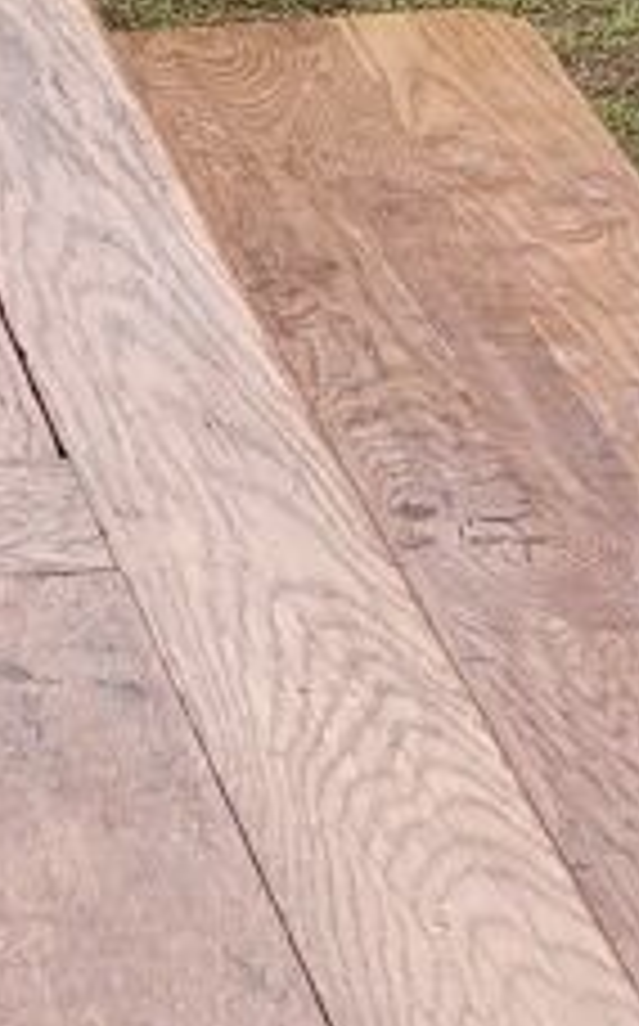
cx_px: -837
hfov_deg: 6.3
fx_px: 5587
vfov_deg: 10.2
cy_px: 1472
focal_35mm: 200
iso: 50
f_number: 1.8
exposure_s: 1/547
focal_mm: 5.58
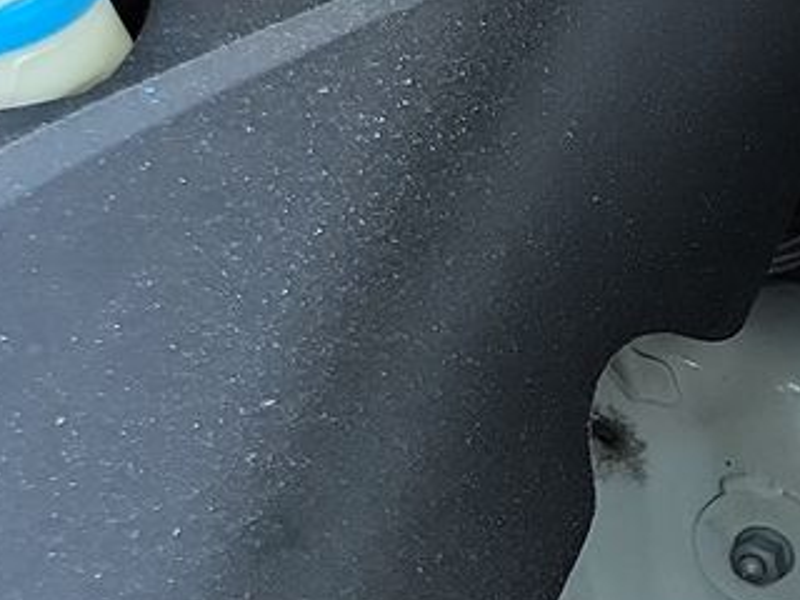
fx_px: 2773
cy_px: 572
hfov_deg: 12.6
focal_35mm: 120
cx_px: 1942
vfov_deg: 12.2
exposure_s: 1/119
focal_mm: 6.7
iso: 69
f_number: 1.8
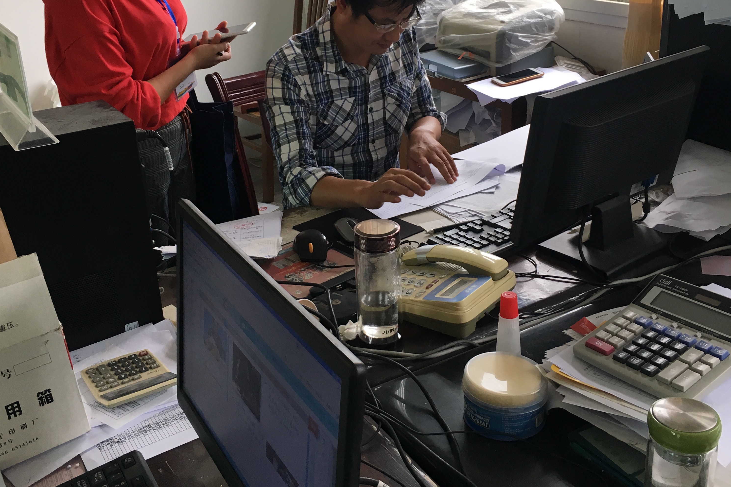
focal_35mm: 41
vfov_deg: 32.5
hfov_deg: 47.4
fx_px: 832
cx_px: 360
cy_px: 184
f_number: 2.2
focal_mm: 4.15
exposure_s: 1/33
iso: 32
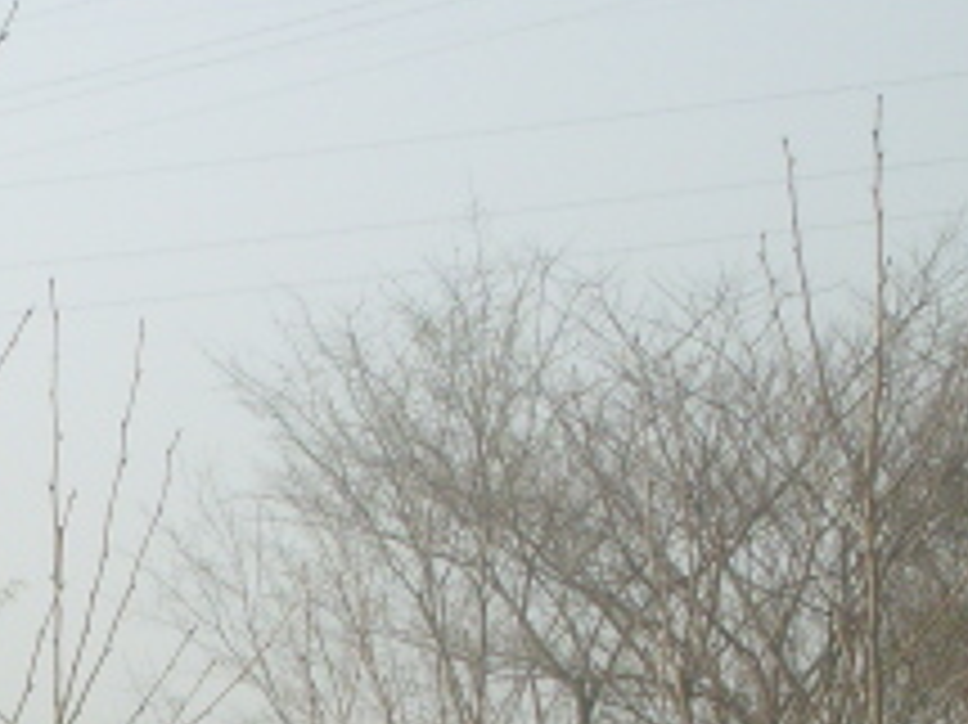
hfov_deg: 7.7
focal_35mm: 253
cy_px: 996
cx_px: -491
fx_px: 7071
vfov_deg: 5.8
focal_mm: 13.7
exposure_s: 1/500
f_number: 4.2
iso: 80
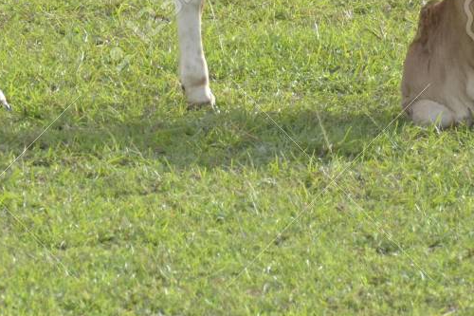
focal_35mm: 487
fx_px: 6414
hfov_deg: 4.2
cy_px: -25
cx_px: 332
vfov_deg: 2.8
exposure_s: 1/2000
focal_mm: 125
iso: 3200
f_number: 11
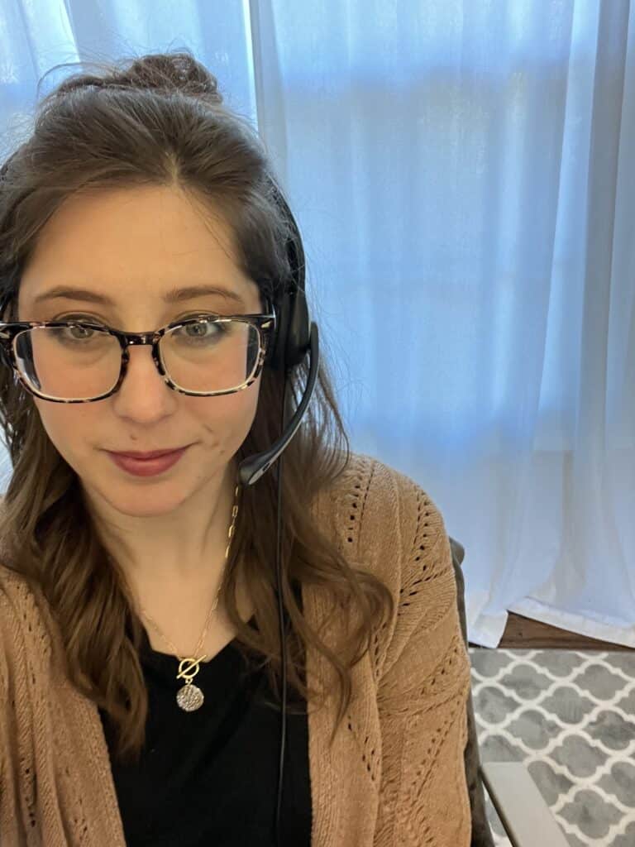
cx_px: 318
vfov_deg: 60.0
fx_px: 734
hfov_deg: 46.8
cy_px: 424
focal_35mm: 30
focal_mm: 2.71
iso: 320
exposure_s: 1/30
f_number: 2.2
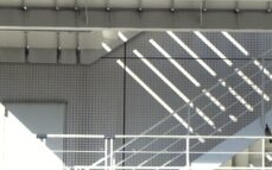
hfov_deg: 3.7
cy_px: 572
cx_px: 246
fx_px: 4217
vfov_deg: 2.3
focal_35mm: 569
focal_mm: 15.66
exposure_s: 1/2283
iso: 50
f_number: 2.8
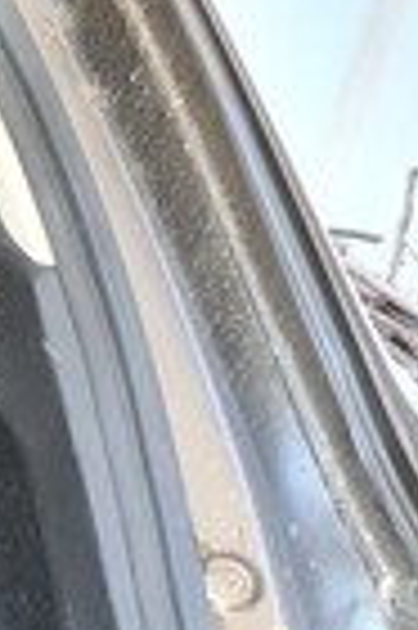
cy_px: 810
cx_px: -908
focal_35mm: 116
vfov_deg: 16.7
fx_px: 2025
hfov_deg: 9.1
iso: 80
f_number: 1.8
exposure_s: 1/50
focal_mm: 5.4
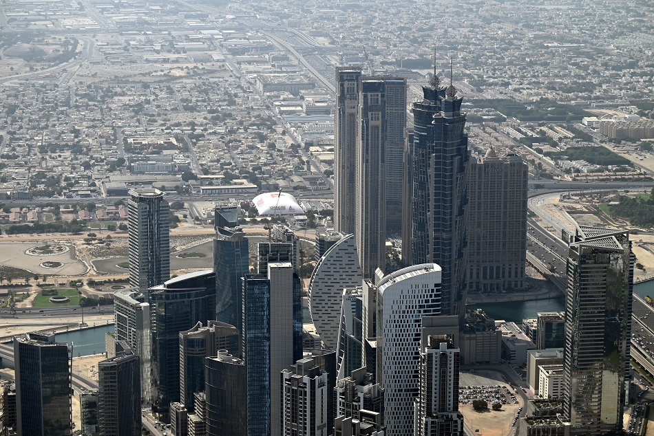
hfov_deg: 21.5
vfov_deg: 14.4
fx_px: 1726
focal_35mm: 95
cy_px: 218
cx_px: 327
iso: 100
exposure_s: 1/800
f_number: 7.1
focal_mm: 95
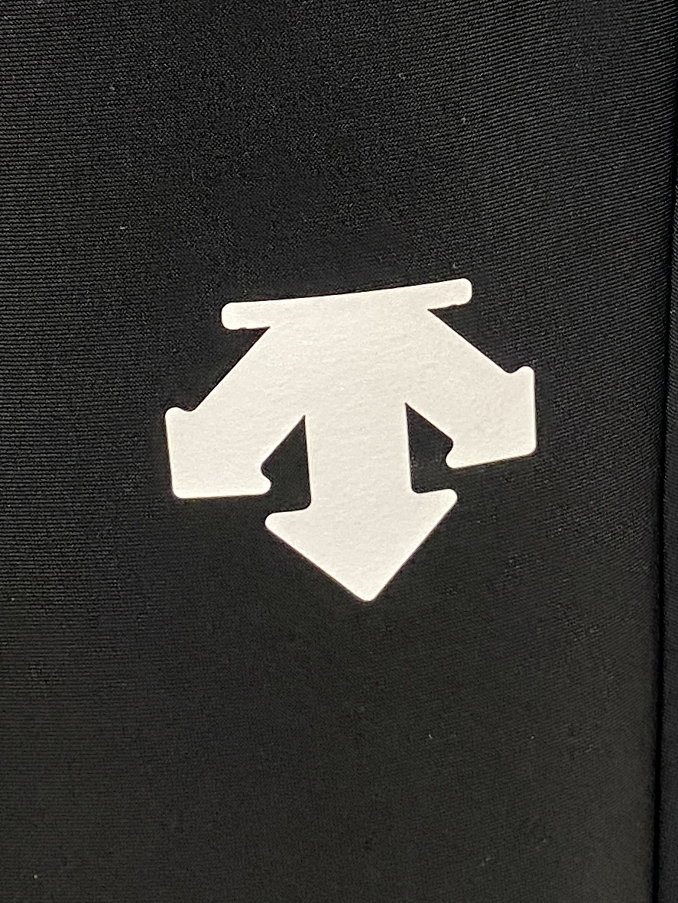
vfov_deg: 67.3
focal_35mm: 26
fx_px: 679
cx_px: 339
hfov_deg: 53.1
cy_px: 452
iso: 125
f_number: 1.8
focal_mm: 4.25
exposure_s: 1/95
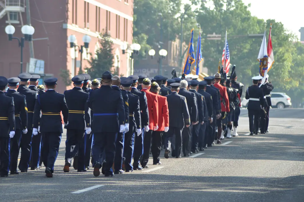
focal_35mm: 255
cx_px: 152
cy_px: 101
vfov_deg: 5.4
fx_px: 2151
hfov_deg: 8.1
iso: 200
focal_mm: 170
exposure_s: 1/320
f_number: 4.5
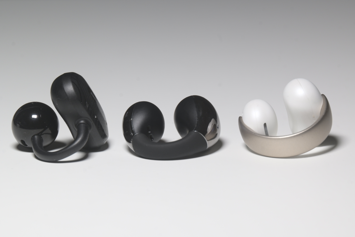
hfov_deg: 8.6
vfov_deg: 5.7
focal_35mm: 240
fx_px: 2366
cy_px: 118
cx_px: 178
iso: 160
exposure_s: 1/2.5
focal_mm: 160
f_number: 10
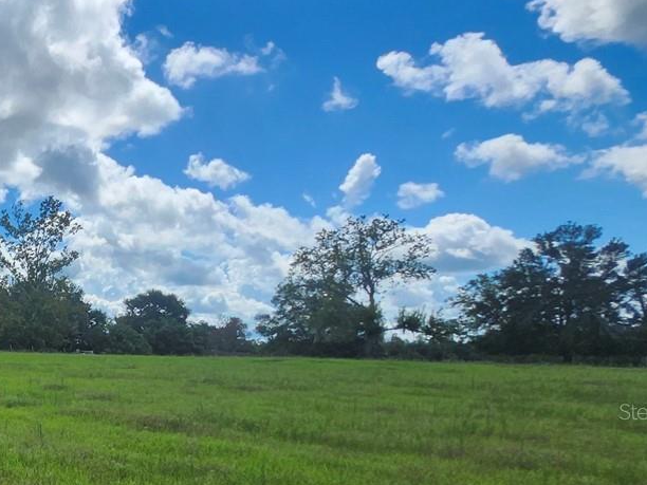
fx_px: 635
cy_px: 411
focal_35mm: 34
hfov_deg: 39.3
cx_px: -127
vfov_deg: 39.6
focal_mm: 1.74
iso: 40
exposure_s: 1/2440
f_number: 2.2
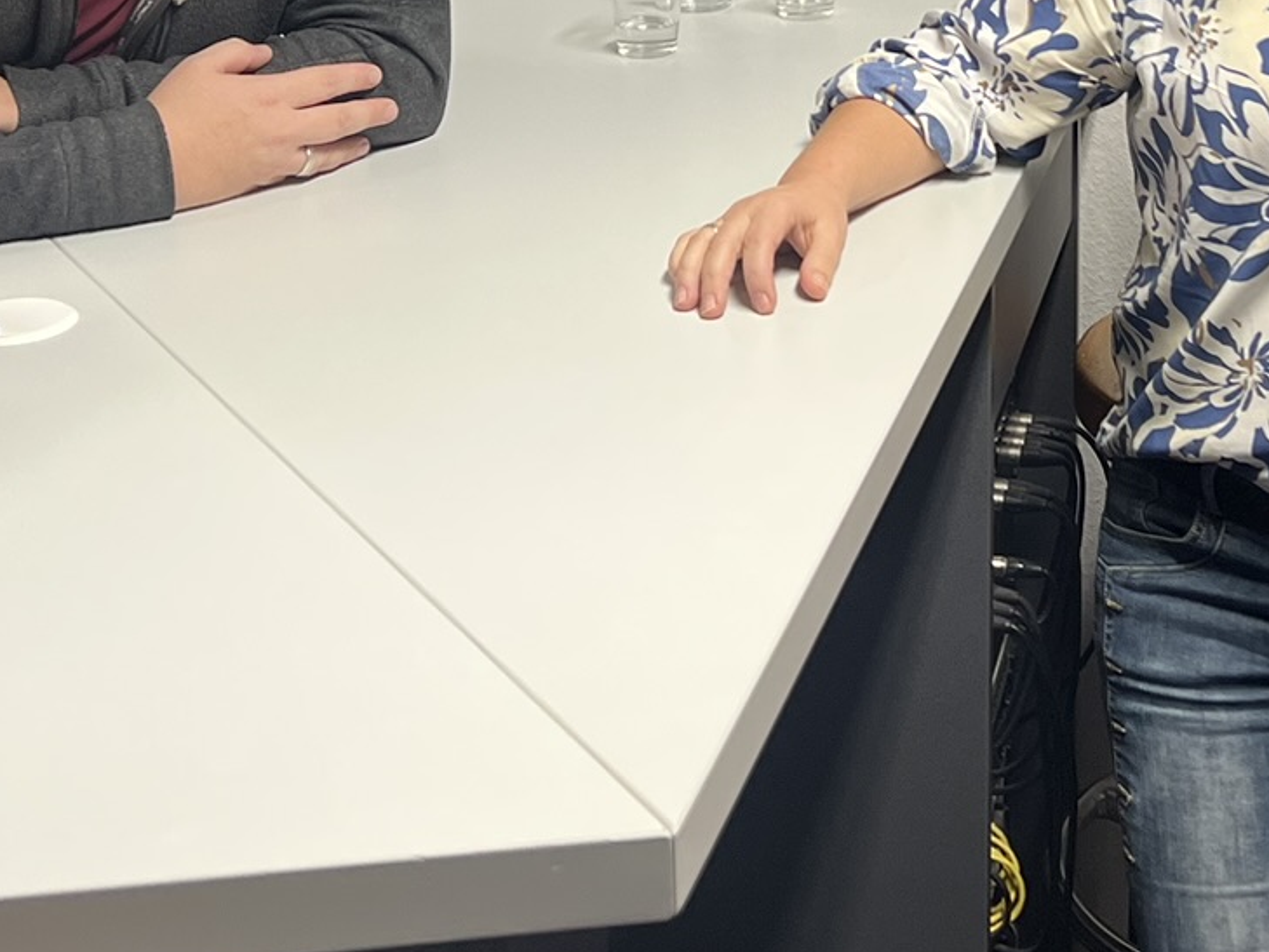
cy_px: -338
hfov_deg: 26.4
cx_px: 912
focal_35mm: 73
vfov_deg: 18.5
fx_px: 2677
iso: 125
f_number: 1.5
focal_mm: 5.7
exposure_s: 1/100
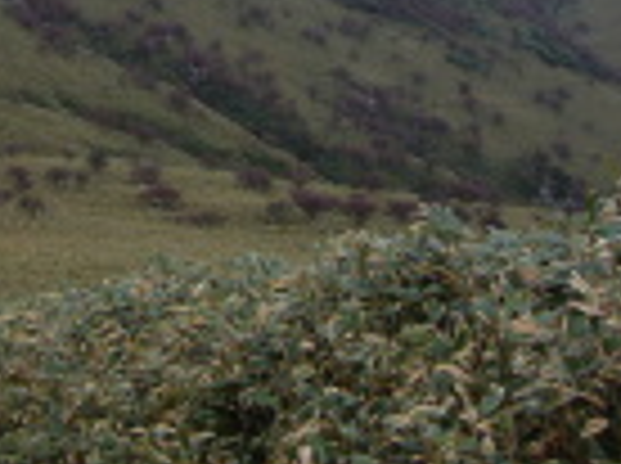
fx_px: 1272
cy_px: 41
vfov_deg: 20.2
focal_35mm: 71
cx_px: 194
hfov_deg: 27.2
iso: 80
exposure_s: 1/200
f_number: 2.8
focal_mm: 4.6
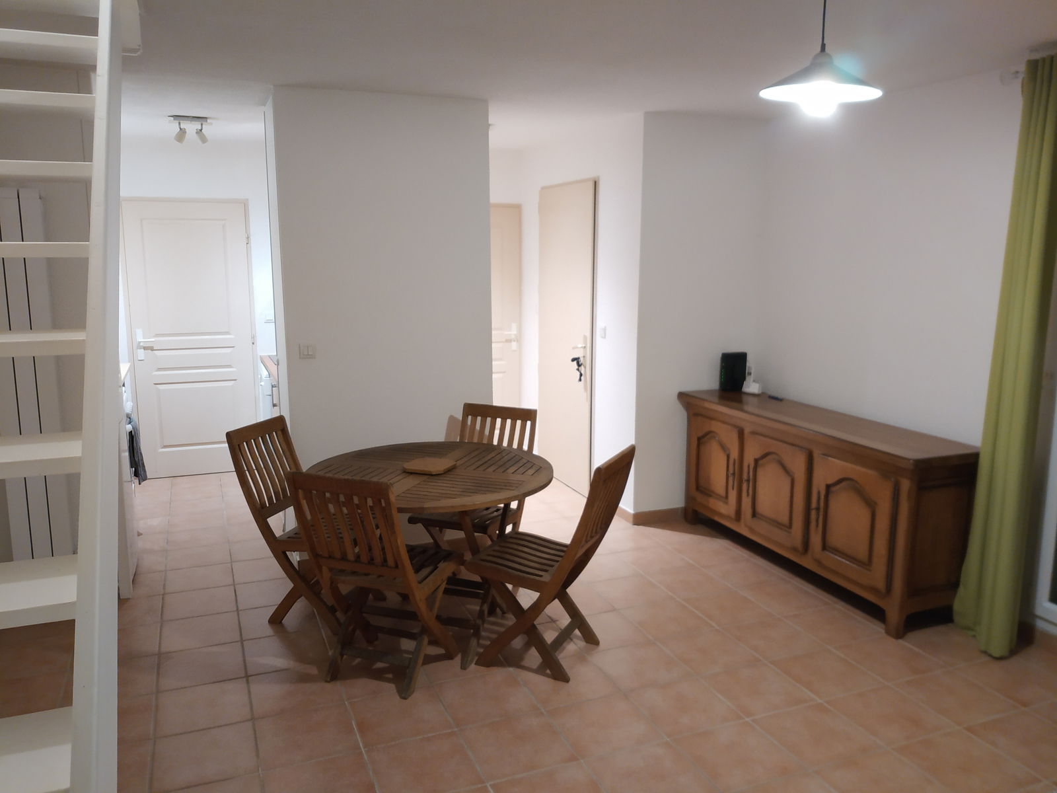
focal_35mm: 32
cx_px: 528
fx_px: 977
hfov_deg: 56.8
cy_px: 396
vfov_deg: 44.2
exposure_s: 1/17
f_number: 2
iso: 739
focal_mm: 4.5
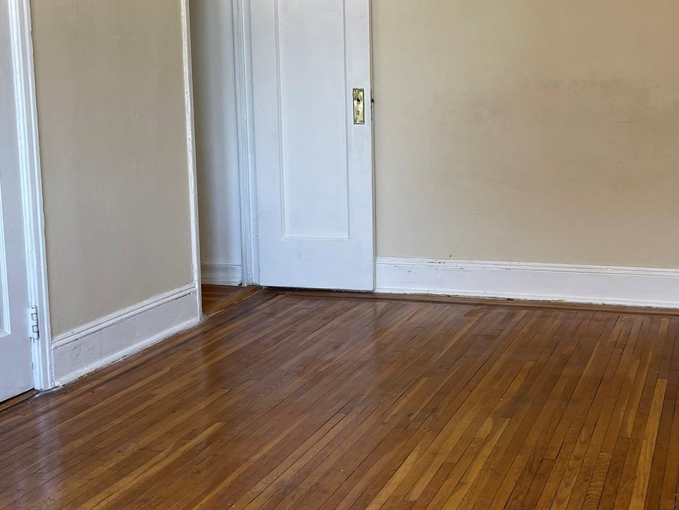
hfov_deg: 38.5
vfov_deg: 29.7
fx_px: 961
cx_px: 449
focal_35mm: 49
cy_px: 239
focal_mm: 5.1
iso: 80
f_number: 1.6
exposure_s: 1/60
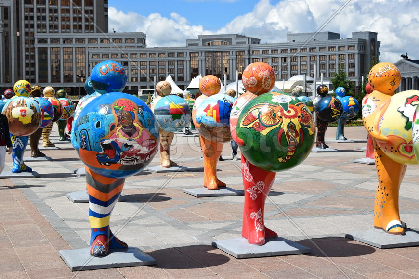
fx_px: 786
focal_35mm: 68
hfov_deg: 29.9
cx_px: 210
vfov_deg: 20.2
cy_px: 140
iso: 100
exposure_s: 1/250
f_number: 9
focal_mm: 45
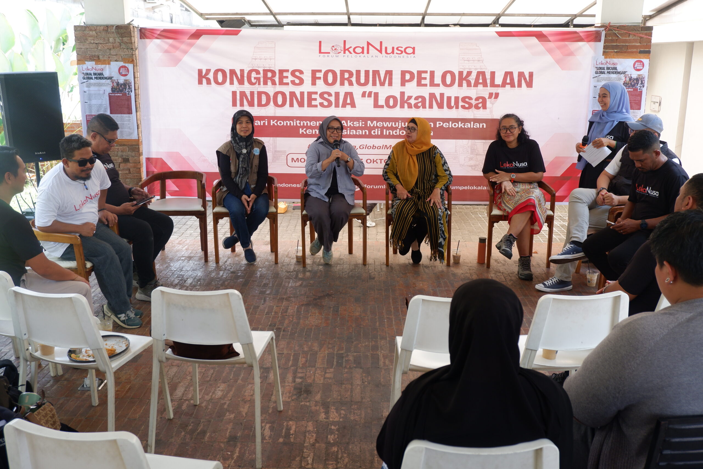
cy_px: 234
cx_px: 352
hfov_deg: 54.4
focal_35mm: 35
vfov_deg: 37.9
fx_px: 683
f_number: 4.4
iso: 320
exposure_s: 1/140
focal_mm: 23.5
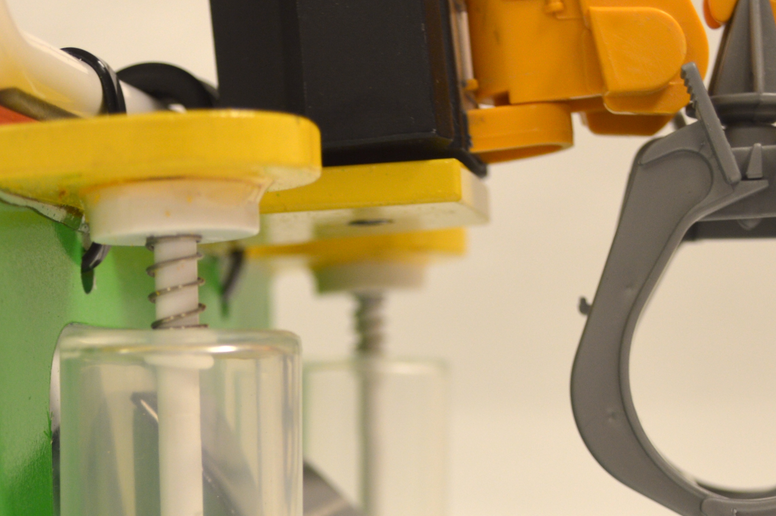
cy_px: 602
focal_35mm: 96
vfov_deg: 13.9
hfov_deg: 20.9
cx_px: 97
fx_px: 2067
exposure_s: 1/30
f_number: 4.2
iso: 180
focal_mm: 26
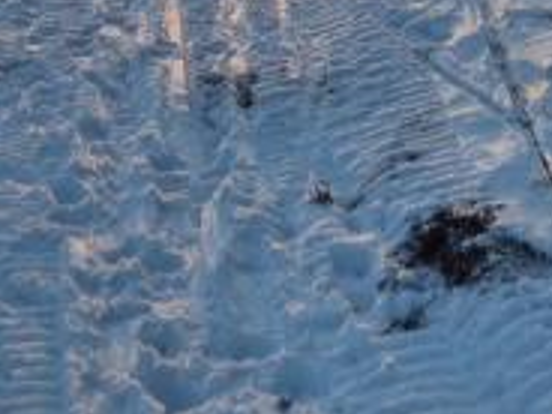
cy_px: -480
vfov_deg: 12.5
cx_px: 189
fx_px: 1595
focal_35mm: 100
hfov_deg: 19.6
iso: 25
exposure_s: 1/1404
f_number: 1.8
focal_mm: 5.4
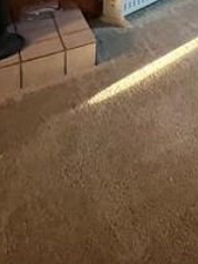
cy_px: -138
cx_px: 332
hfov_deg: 21.7
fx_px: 381
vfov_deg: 26.6
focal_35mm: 50
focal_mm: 1.57
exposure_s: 1/40
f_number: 1.8
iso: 1000
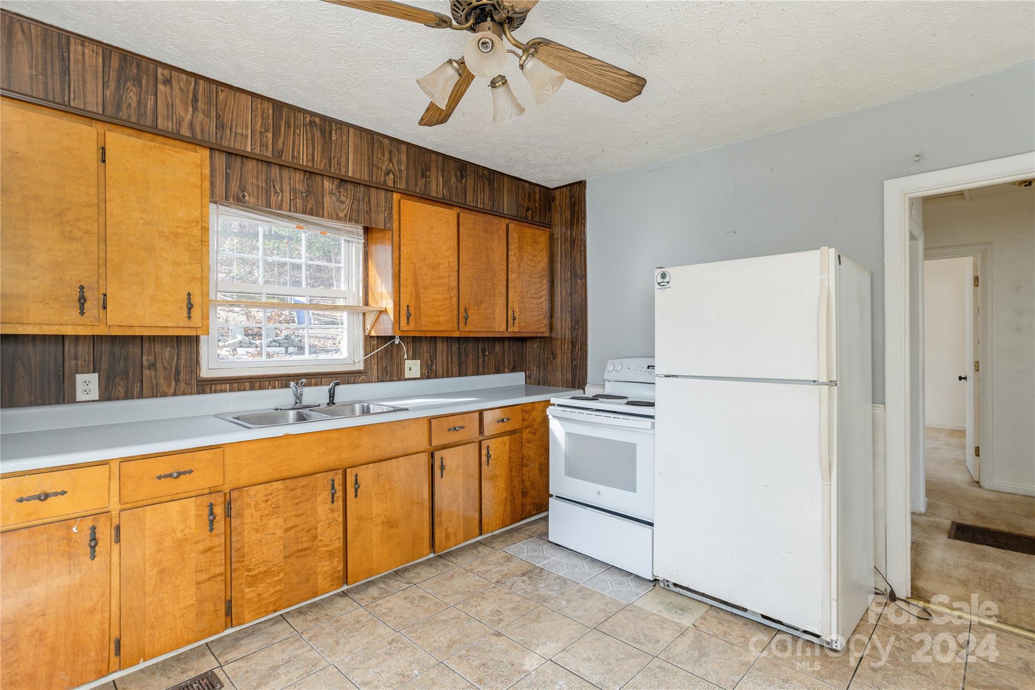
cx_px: 518
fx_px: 489
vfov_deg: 70.5
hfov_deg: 93.3
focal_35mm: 17
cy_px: 345
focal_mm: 17
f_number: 7.1
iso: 320
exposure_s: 1/50
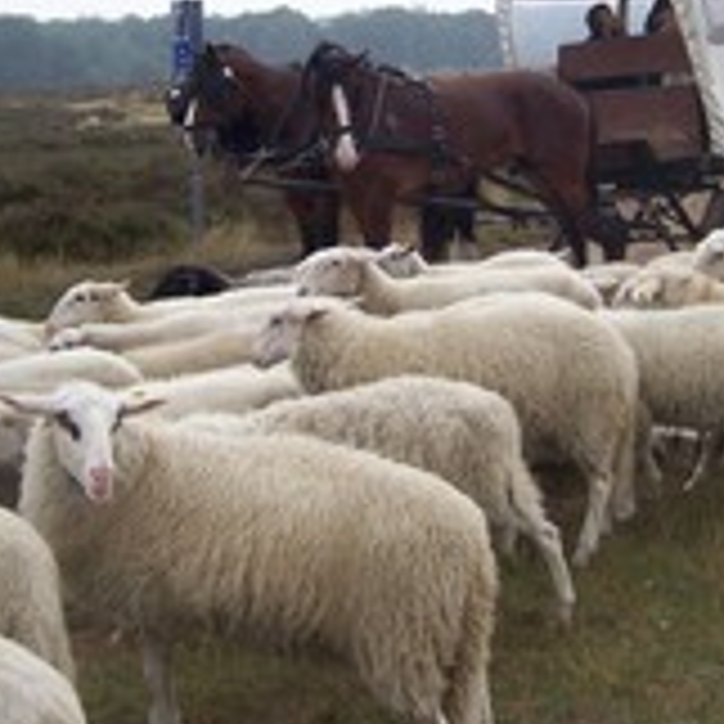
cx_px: 378
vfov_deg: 24.1
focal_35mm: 71
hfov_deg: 24.3
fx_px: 1680
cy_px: 211
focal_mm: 6.2
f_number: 2.8
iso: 80
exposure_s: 1/80
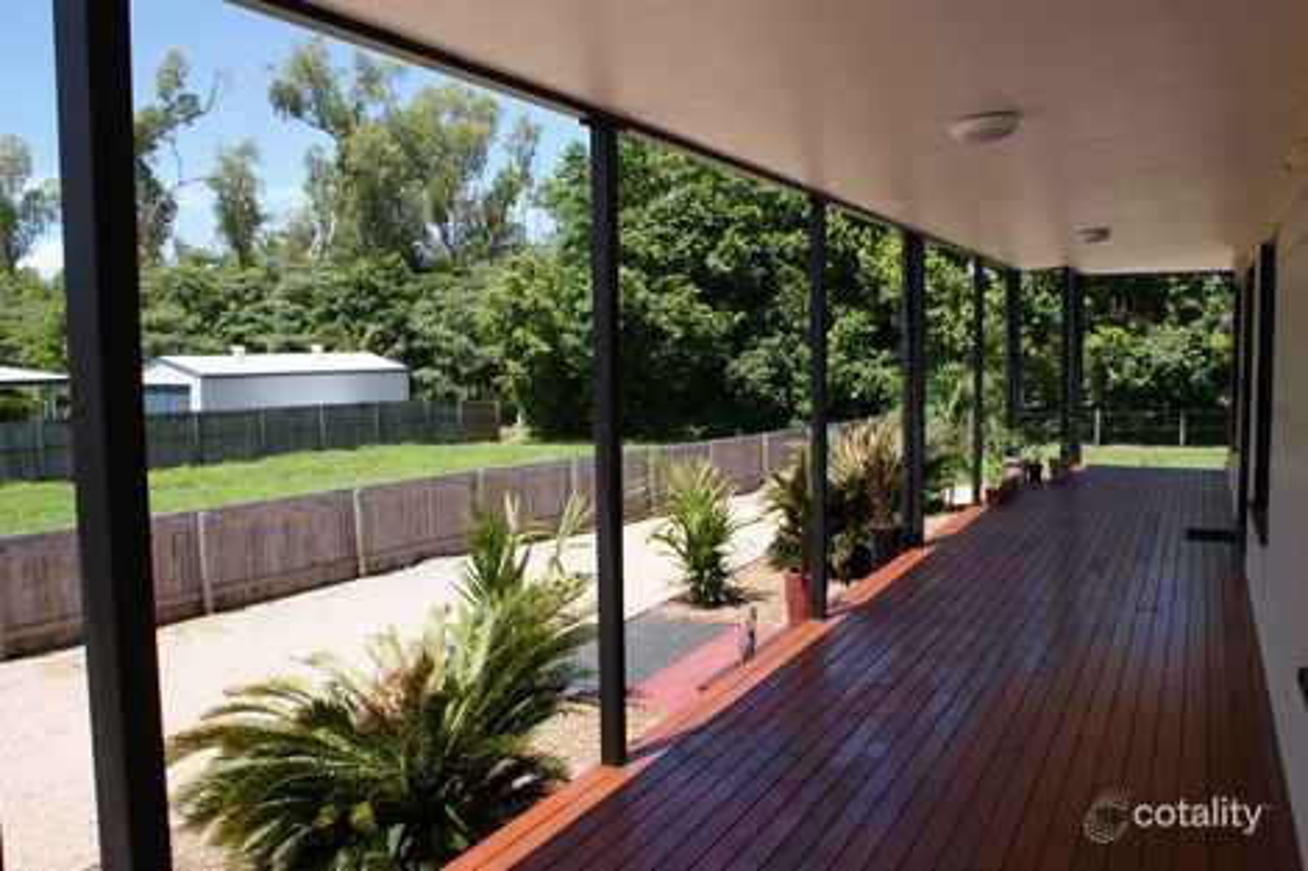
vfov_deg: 43.6
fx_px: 1090
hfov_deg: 61.9
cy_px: 436
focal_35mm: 30
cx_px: 654
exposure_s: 1/125
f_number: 10
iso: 100
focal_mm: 20
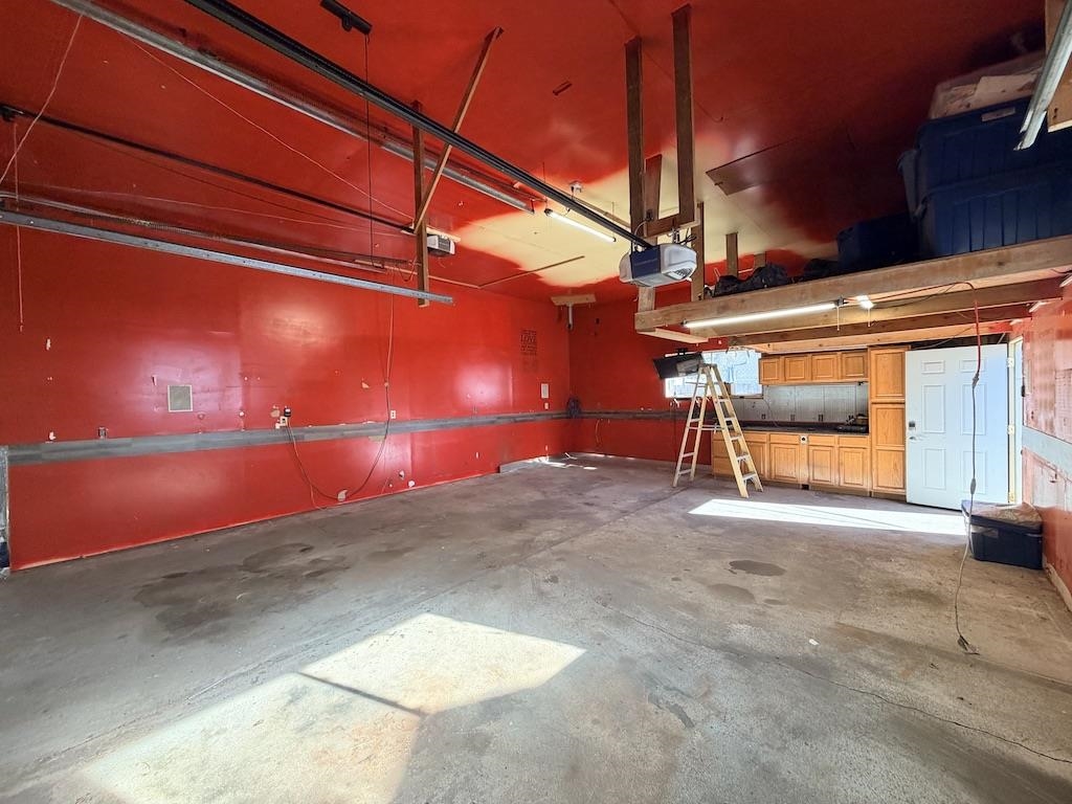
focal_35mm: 14
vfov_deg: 85.7
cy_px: 402
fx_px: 434
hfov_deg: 102.1
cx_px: 536
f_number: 2.2
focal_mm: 2.22
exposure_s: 1/120
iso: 200
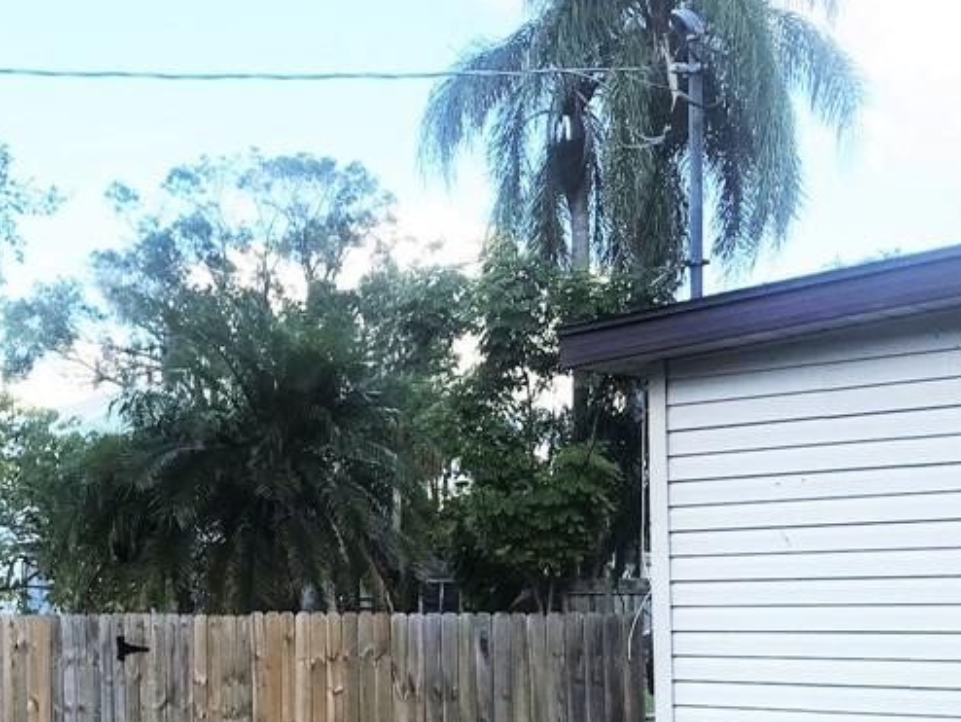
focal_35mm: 58
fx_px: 1611
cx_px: 459
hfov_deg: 33.2
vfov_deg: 24.6
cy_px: 625
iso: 20
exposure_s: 1/855
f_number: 1.8
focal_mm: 3.99
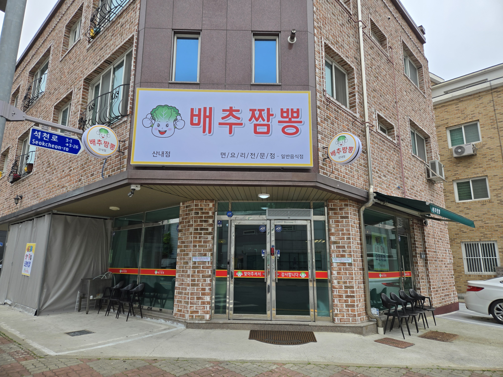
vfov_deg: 58.9
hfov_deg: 73.9
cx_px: 252
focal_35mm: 23
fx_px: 334
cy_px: 188
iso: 50
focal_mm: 5.4
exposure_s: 1/2921
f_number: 1.8
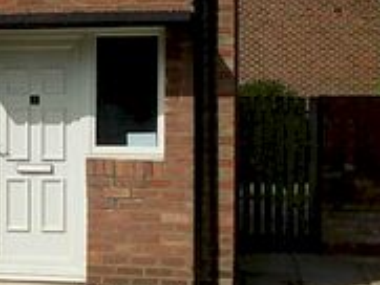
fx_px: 978
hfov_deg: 21.7
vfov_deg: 16.6
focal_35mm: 89
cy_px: 110
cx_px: 80
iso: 80
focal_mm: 4
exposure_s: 1/200
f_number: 9.9
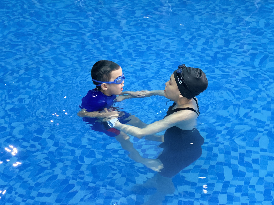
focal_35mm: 77
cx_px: 137
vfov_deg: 19.1
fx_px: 609
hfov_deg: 25.3
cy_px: 102
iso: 160
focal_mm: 9
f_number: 2.8
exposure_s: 1/33
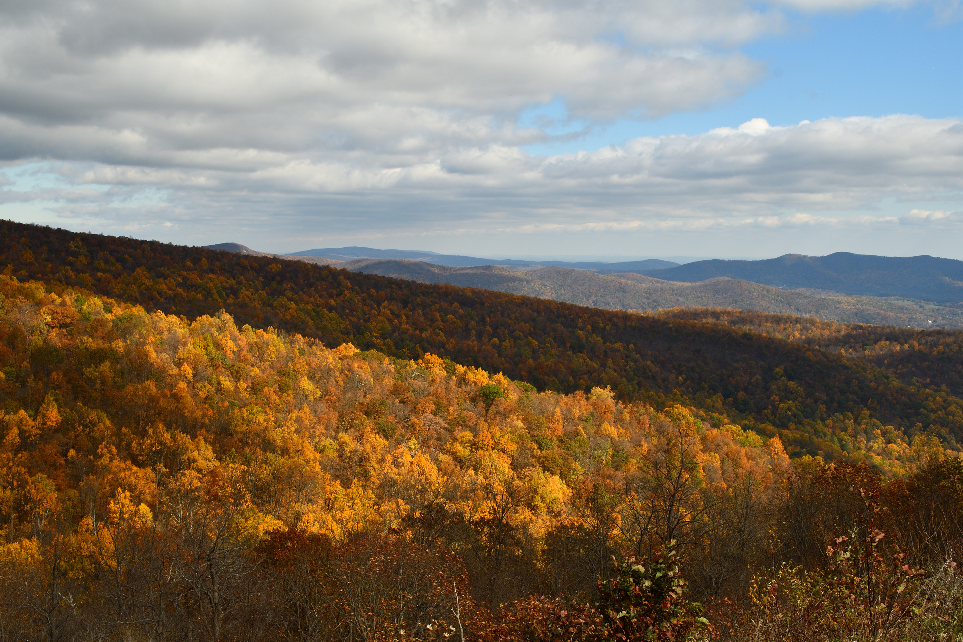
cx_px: 482
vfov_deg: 34.2
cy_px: 321
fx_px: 1043
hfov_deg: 49.6
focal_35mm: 39
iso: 100
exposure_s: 1/320
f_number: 9
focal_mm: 26
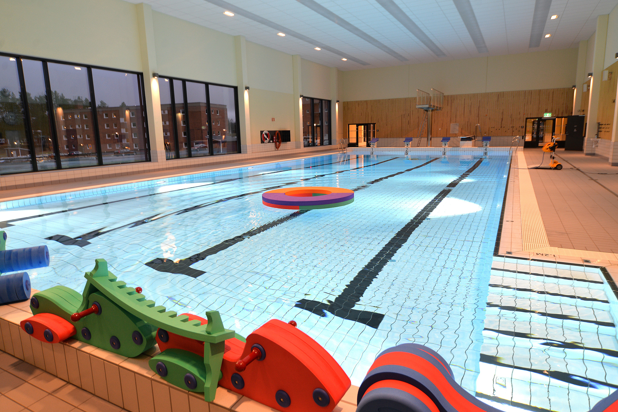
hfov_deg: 76.1
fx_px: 395
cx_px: 317
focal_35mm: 23
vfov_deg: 55.1
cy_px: 201
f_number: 6.3
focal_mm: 22
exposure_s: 1/40
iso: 400
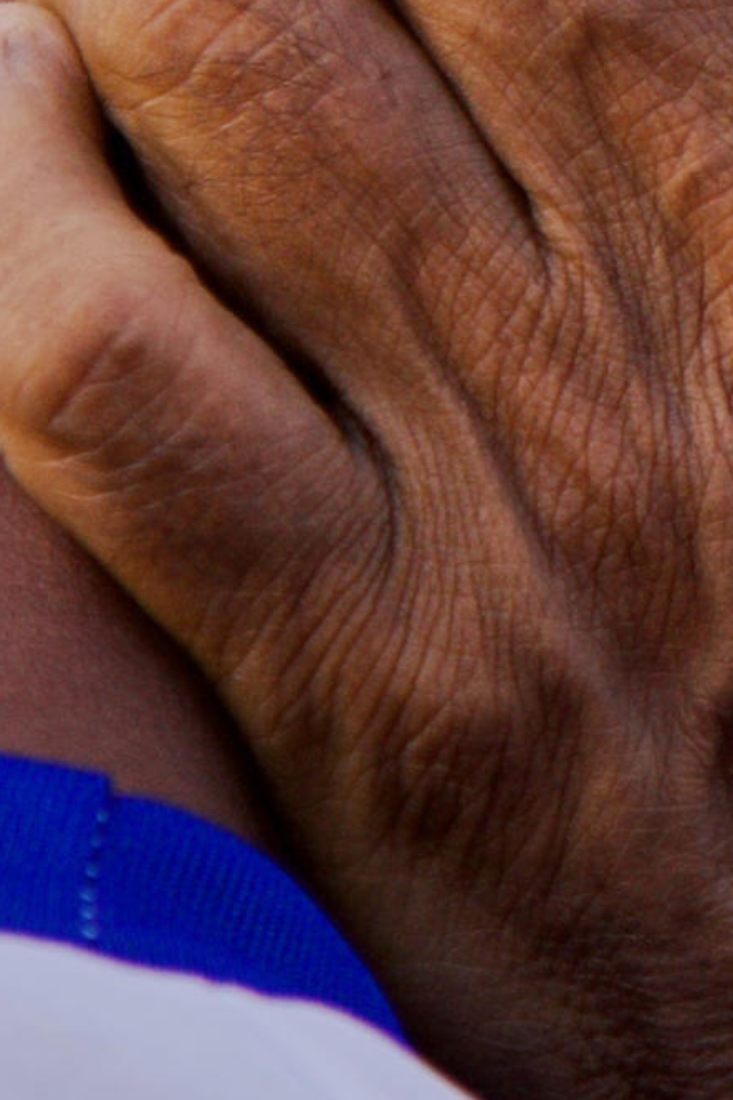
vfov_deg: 3.7
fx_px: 16775
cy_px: -624
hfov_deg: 2.5
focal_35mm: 549
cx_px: 2159
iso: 125
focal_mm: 73
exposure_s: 1/500
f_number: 2.8
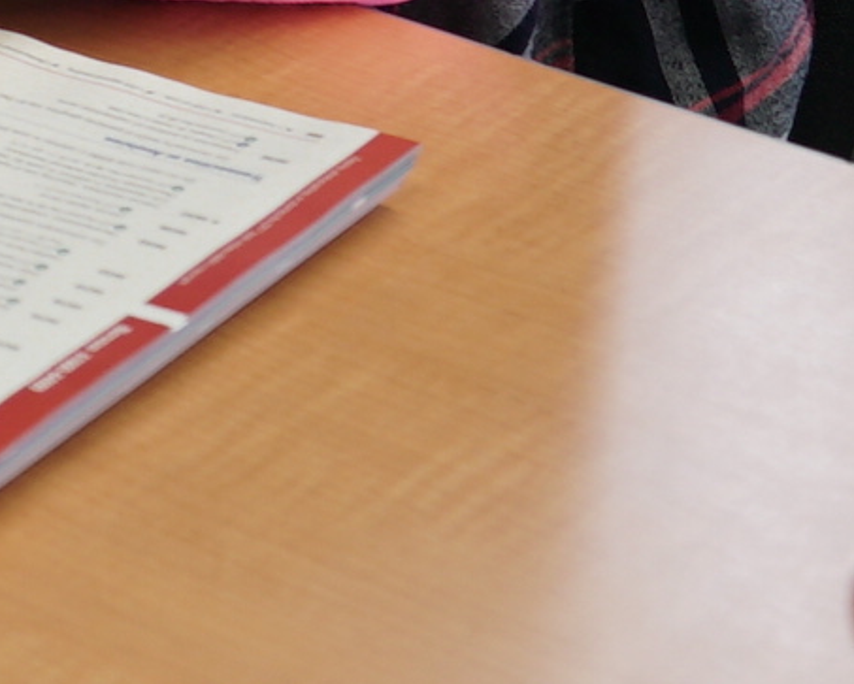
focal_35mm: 172
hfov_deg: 10.1
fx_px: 4350
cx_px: -1050
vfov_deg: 8.2
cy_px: -972
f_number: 4
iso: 250
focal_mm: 30
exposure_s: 1/80
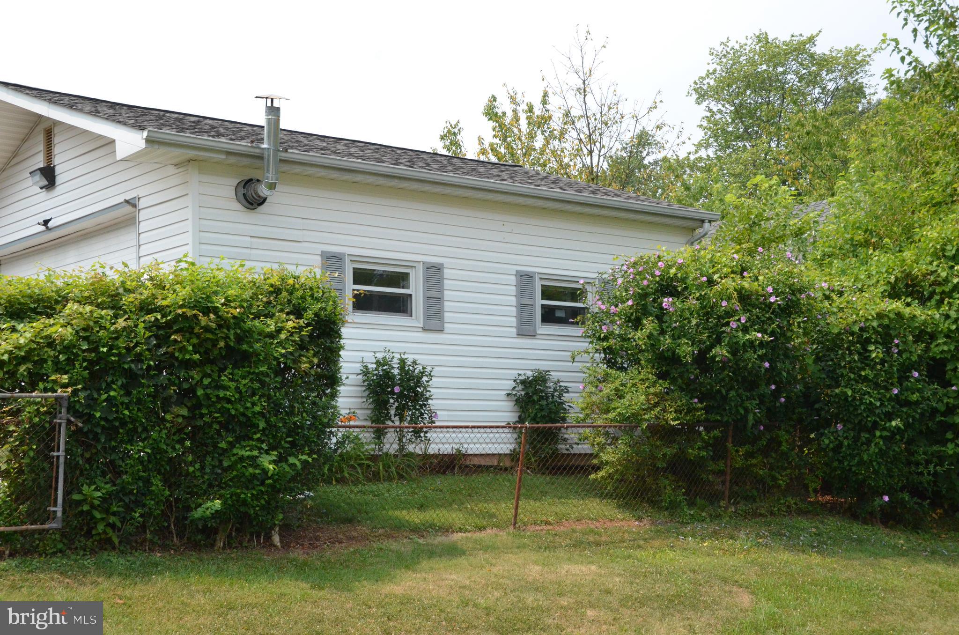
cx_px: 480
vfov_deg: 26.4
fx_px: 1356
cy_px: 318
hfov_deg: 39.0
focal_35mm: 51
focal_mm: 34
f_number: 10
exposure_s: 1/2500
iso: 2500
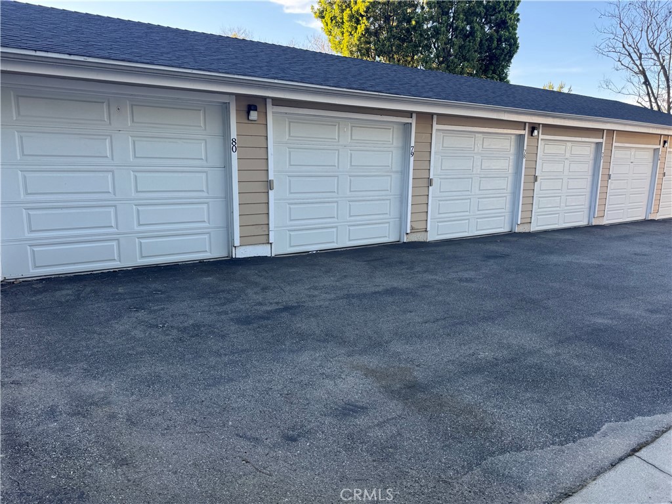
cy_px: 252
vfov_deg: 56.8
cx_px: 336
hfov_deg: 71.6
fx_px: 466
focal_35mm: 24
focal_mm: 6.76
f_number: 1.78
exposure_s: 1/354
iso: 80
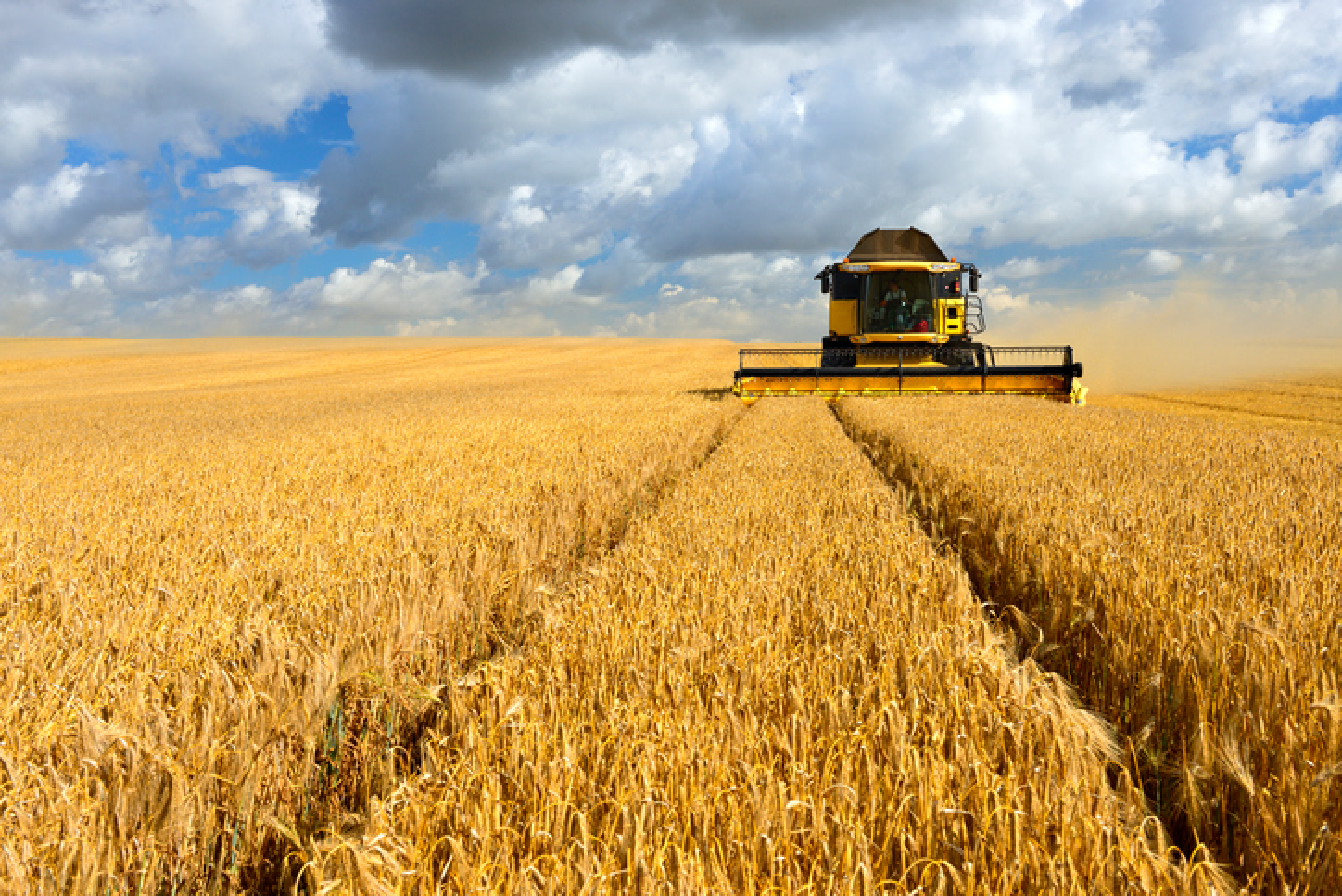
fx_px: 1566
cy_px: 448
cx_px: 671
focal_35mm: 42
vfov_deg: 31.9
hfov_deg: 46.4
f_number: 14
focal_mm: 42
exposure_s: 1/100
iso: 400
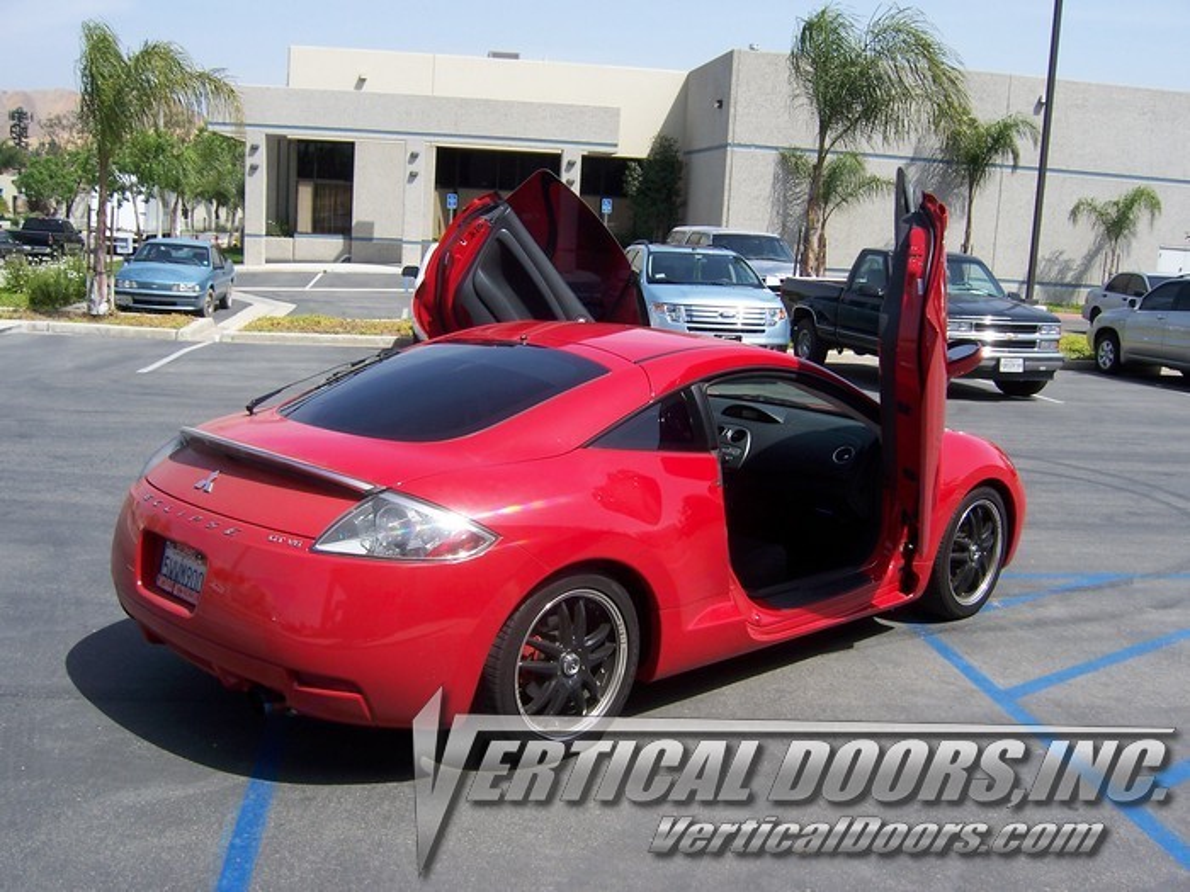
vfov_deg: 39.7
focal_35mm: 36
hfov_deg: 51.4
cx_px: 595
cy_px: 446
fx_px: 1238
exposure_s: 1/400
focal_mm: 6.2
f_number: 4.5
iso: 80
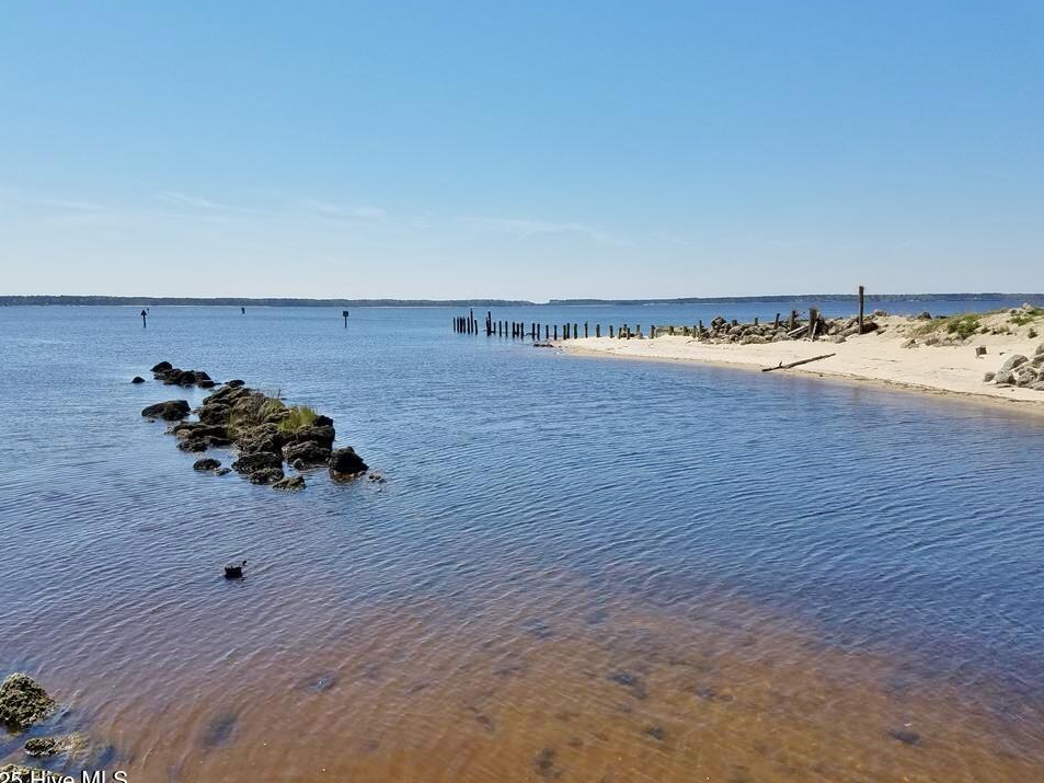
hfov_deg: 61.6
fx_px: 875
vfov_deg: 48.2
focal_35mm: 29
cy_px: 398
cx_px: 509
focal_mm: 4.25
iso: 50
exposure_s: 1/3816
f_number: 1.7
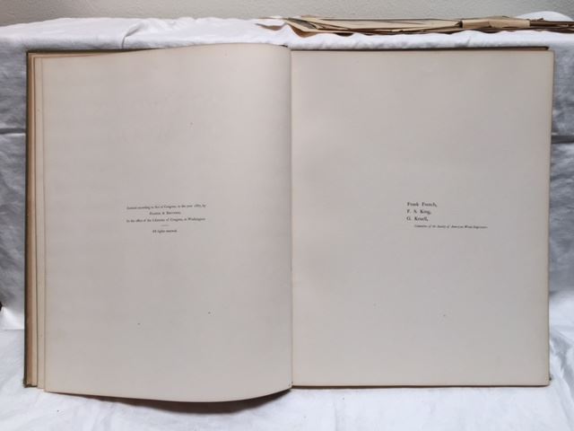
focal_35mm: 29
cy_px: 216
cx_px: 287
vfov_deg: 48.2
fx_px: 481
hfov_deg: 61.7
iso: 32
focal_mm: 4.15
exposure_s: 1/356
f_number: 2.2
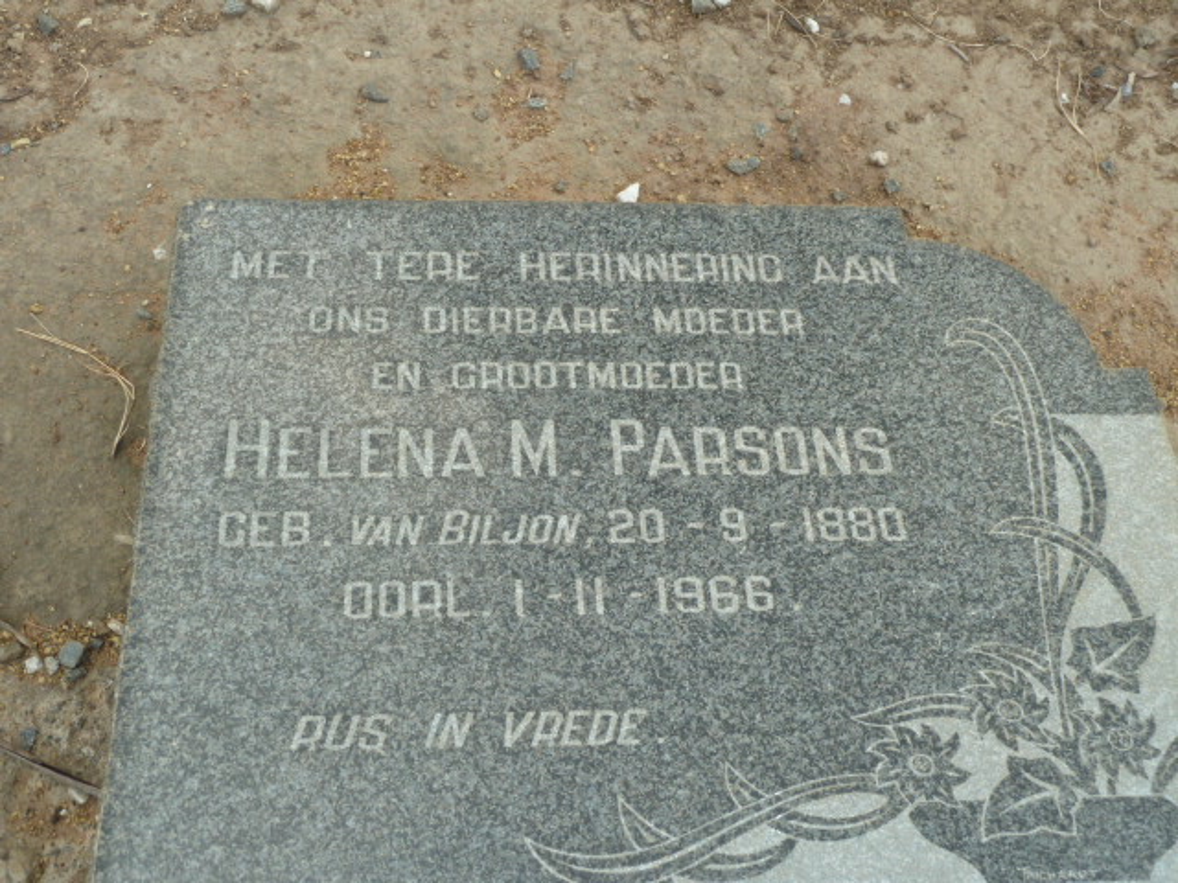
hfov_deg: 42.9
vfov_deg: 32.9
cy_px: 442
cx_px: 589
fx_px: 1497
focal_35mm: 44
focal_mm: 7.3
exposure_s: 1/100
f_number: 4
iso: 80
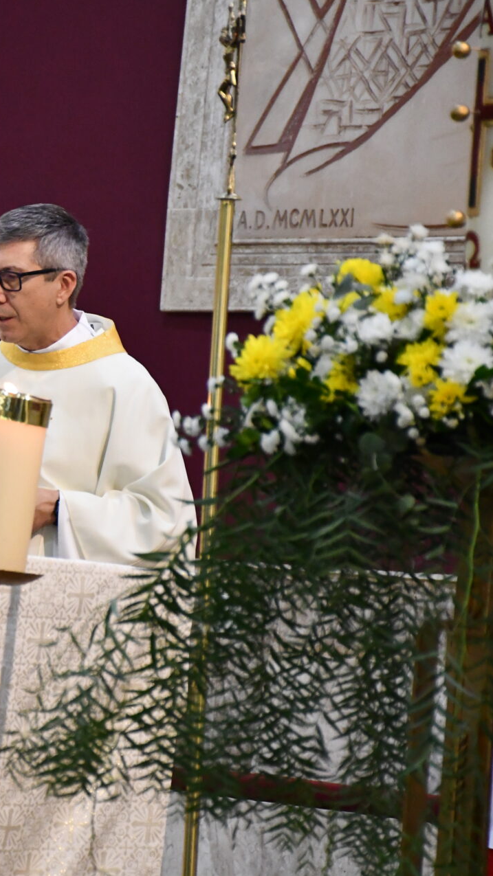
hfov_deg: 5.7
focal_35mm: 213
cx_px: -131
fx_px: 4951
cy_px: 438
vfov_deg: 10.1
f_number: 5.3
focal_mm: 90
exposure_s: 1/125
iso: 3600
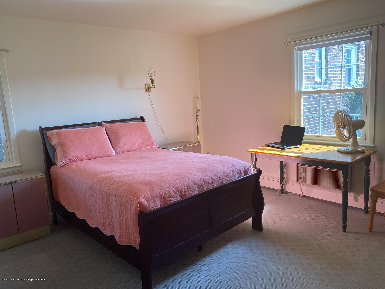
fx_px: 289
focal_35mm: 26
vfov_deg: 53.1
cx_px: 192
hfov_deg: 67.3
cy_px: 144
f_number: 1.8
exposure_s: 1/122
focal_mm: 4.25
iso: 64
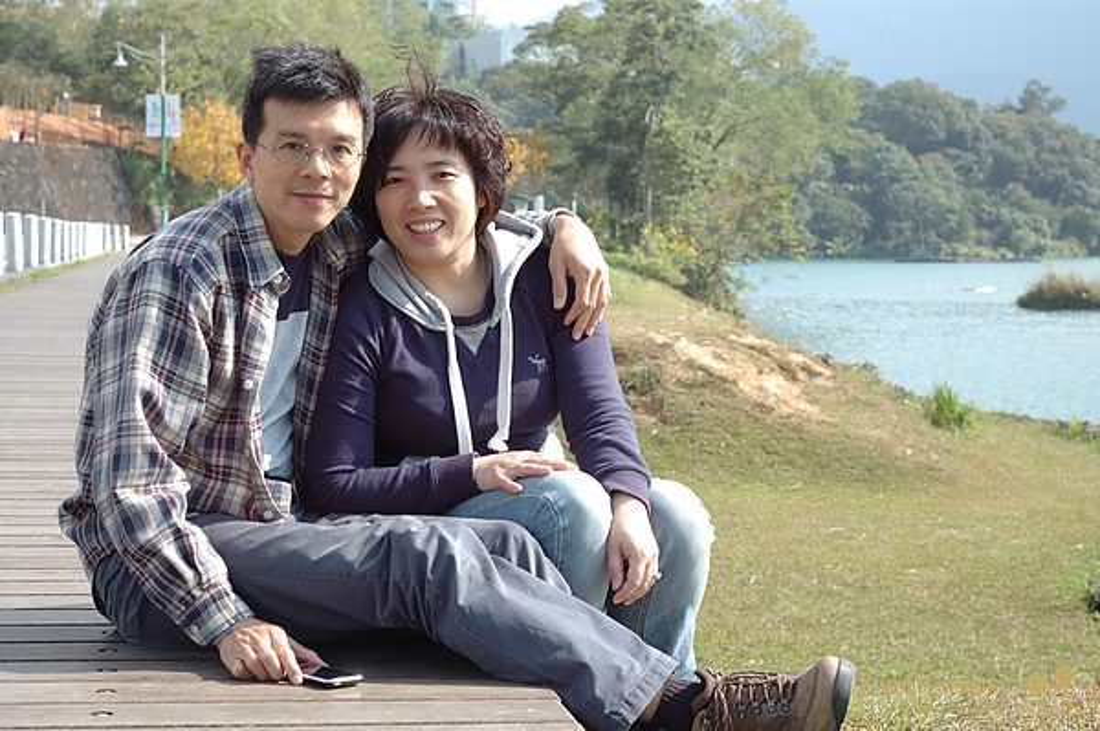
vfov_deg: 18.2
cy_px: 366
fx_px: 2290
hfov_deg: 27.0
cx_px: 550
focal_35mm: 75
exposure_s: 1/250
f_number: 6.3
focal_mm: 50
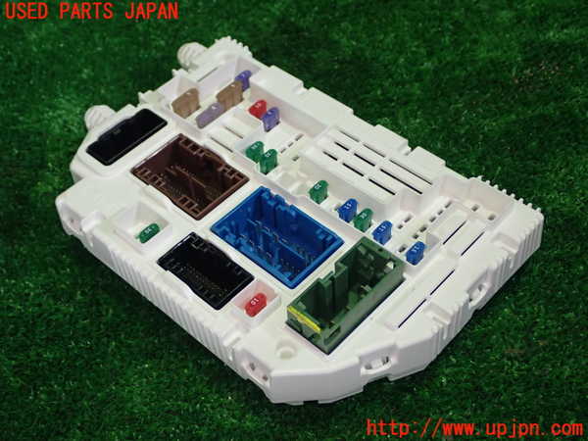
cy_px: 220
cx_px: 294
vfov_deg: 29.1
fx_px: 849
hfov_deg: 38.2
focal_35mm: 50
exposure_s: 1/50
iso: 400
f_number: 3.2
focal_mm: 9.01
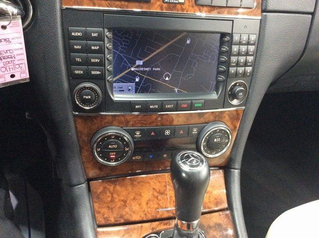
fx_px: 294
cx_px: 160
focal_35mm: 32
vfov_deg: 44.1
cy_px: 119
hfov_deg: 56.9
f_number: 2.4
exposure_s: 1/15
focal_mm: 3.3
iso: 400
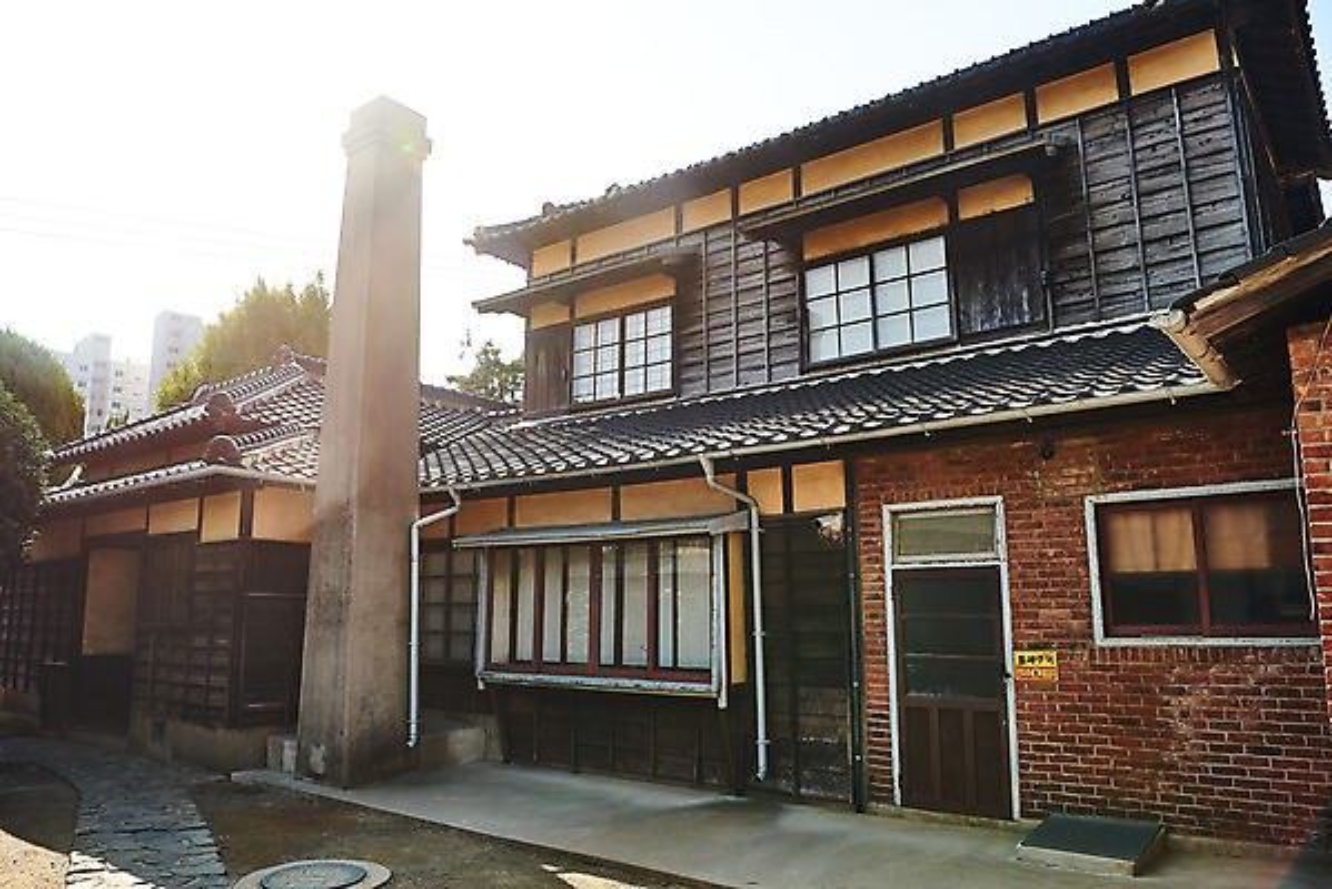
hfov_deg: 67.4
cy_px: 444
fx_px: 999
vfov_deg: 48.0
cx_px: 666
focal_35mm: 27
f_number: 8
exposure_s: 1/1000
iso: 500
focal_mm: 27
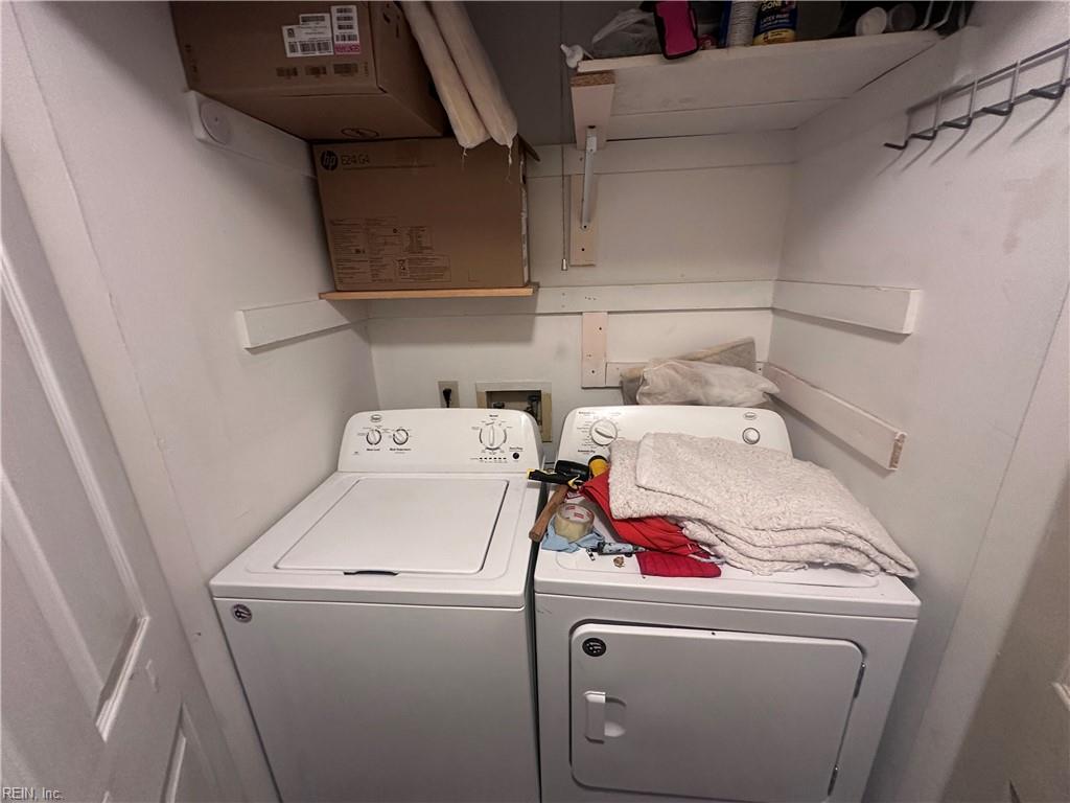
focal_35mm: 14
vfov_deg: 85.7
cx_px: 535
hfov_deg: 102.1
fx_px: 433
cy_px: 402
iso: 500
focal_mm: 2.22
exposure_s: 1/60
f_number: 2.2
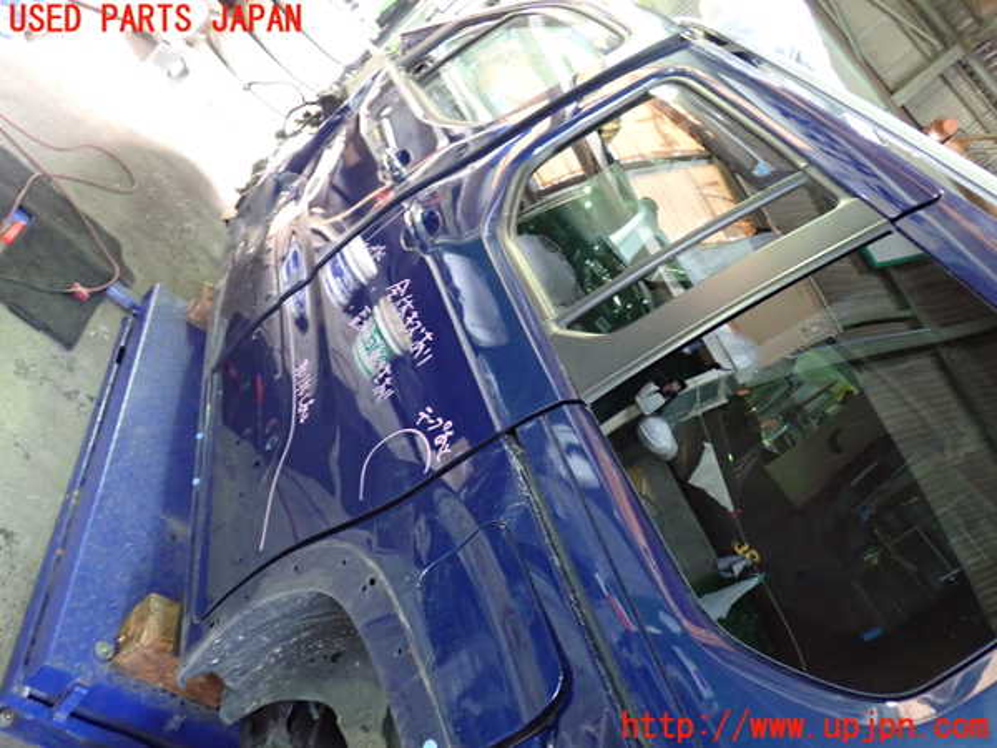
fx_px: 864
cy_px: 374
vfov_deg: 46.8
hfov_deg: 60.0
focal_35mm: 30
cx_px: 498
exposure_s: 1/30
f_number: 2.3
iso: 800
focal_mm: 5.4
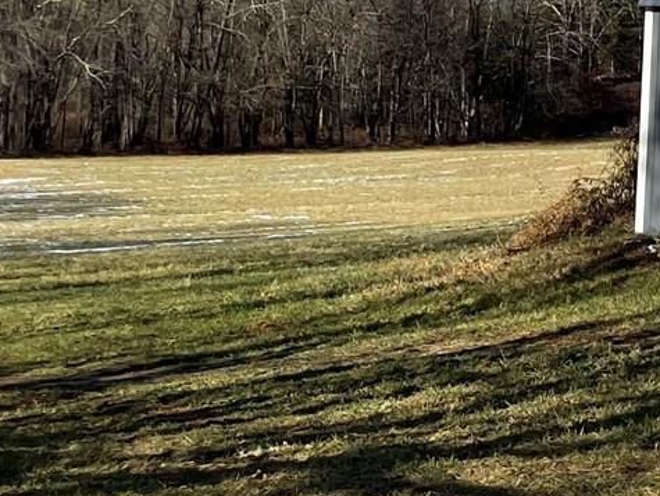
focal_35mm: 112
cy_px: 35
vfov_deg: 13.1
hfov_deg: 15.2
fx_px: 2137
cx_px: 1180
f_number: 1.6
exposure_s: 1/3401
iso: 32
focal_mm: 4.2
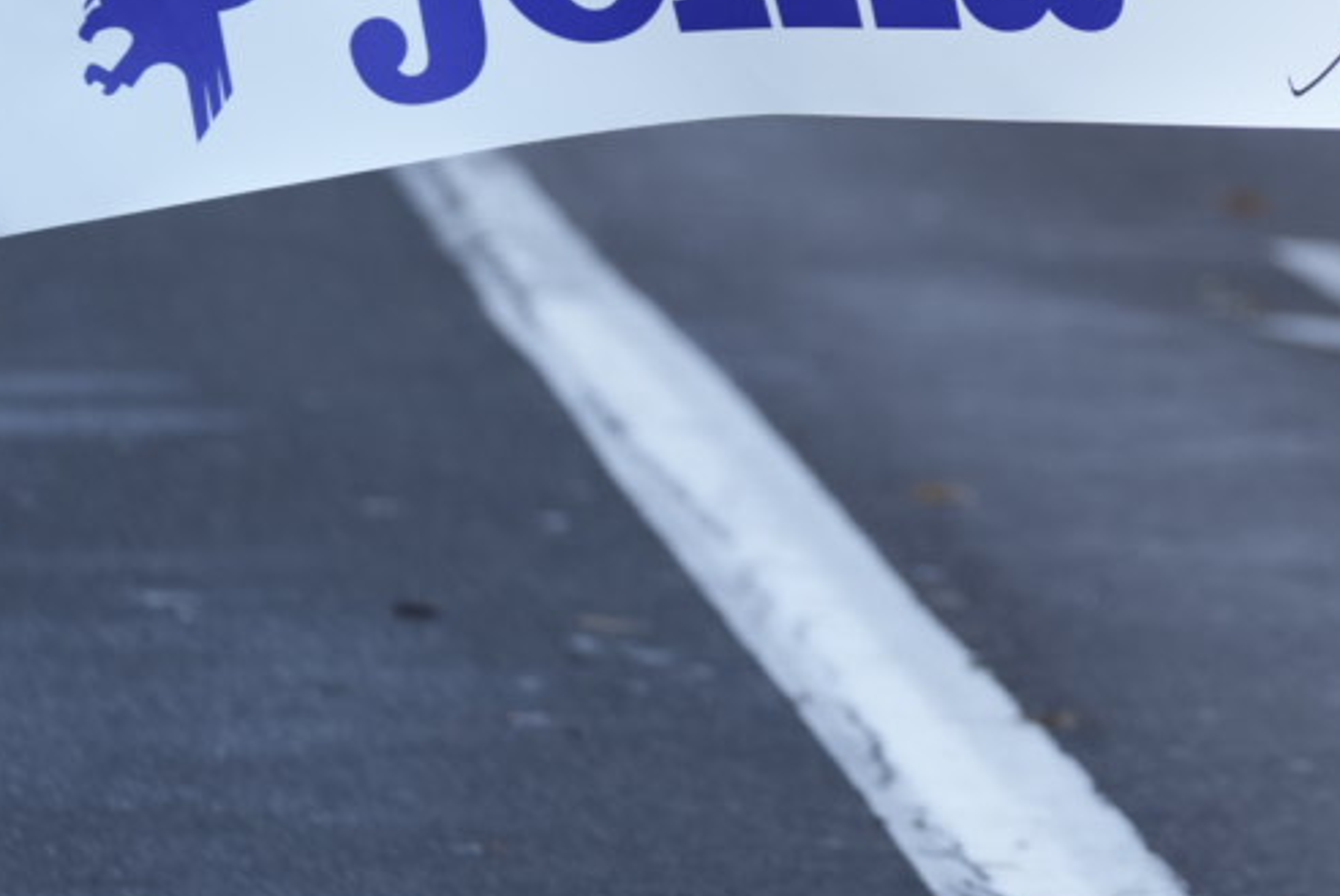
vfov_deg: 3.0
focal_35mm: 466
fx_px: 17360
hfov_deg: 4.4
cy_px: -142
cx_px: 1792
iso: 800
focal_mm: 142
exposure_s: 1/1250
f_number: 2.8
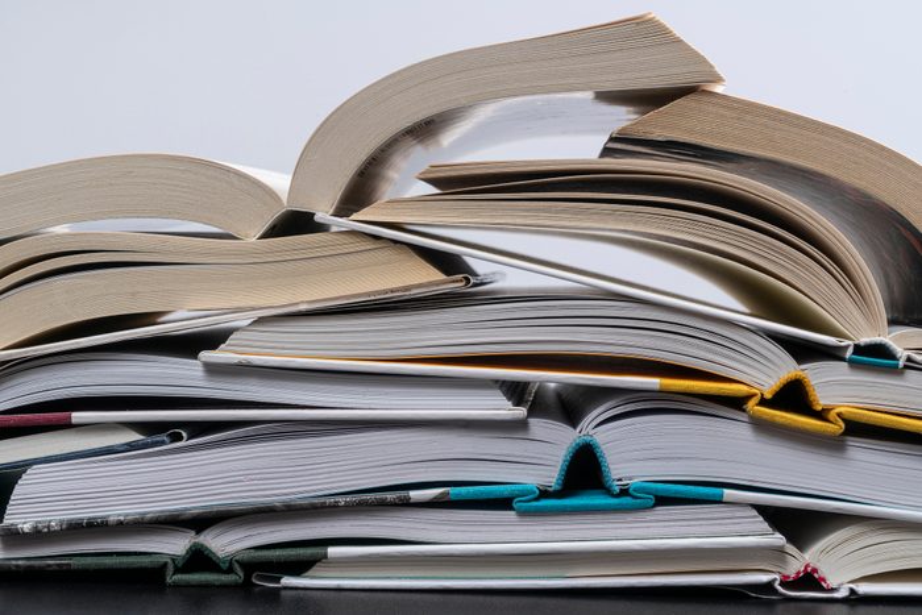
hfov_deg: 28.8
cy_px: 308
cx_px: 461
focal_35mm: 70
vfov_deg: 19.5
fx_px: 1793
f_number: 18
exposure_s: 1/100
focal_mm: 70
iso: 100
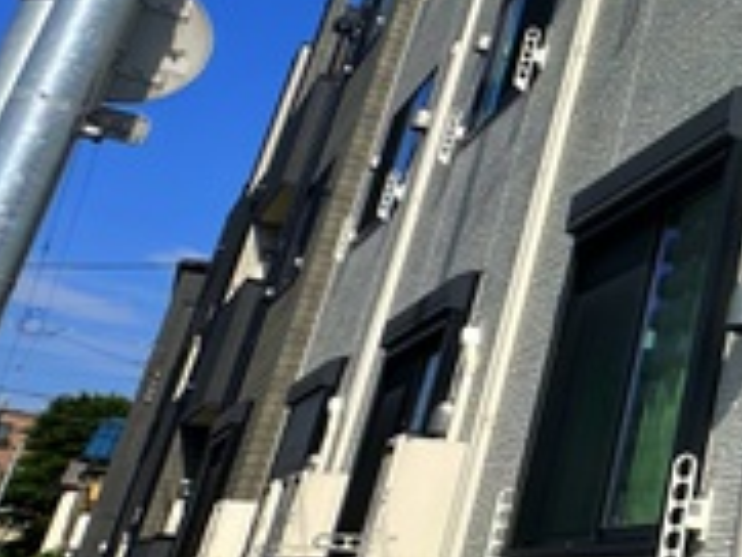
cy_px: 100
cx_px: 1148
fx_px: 1158
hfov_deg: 25.4
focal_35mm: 54
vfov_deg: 26.5
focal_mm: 2.22
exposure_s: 1/5814
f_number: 2.2
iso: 50
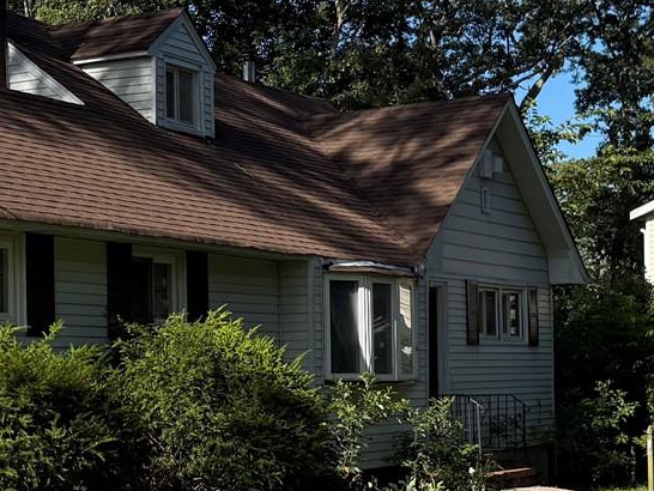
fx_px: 1701
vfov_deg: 16.4
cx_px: 216
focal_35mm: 90
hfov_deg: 21.7
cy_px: 351
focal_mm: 6.76
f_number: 1.78
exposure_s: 1/4673
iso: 100
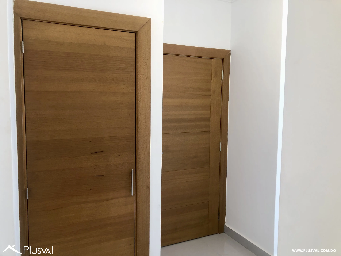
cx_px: 170
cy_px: 128
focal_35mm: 28
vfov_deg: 49.7
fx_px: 276
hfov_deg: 63.4
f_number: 1.8
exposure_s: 1/17
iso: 40
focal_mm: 3.99
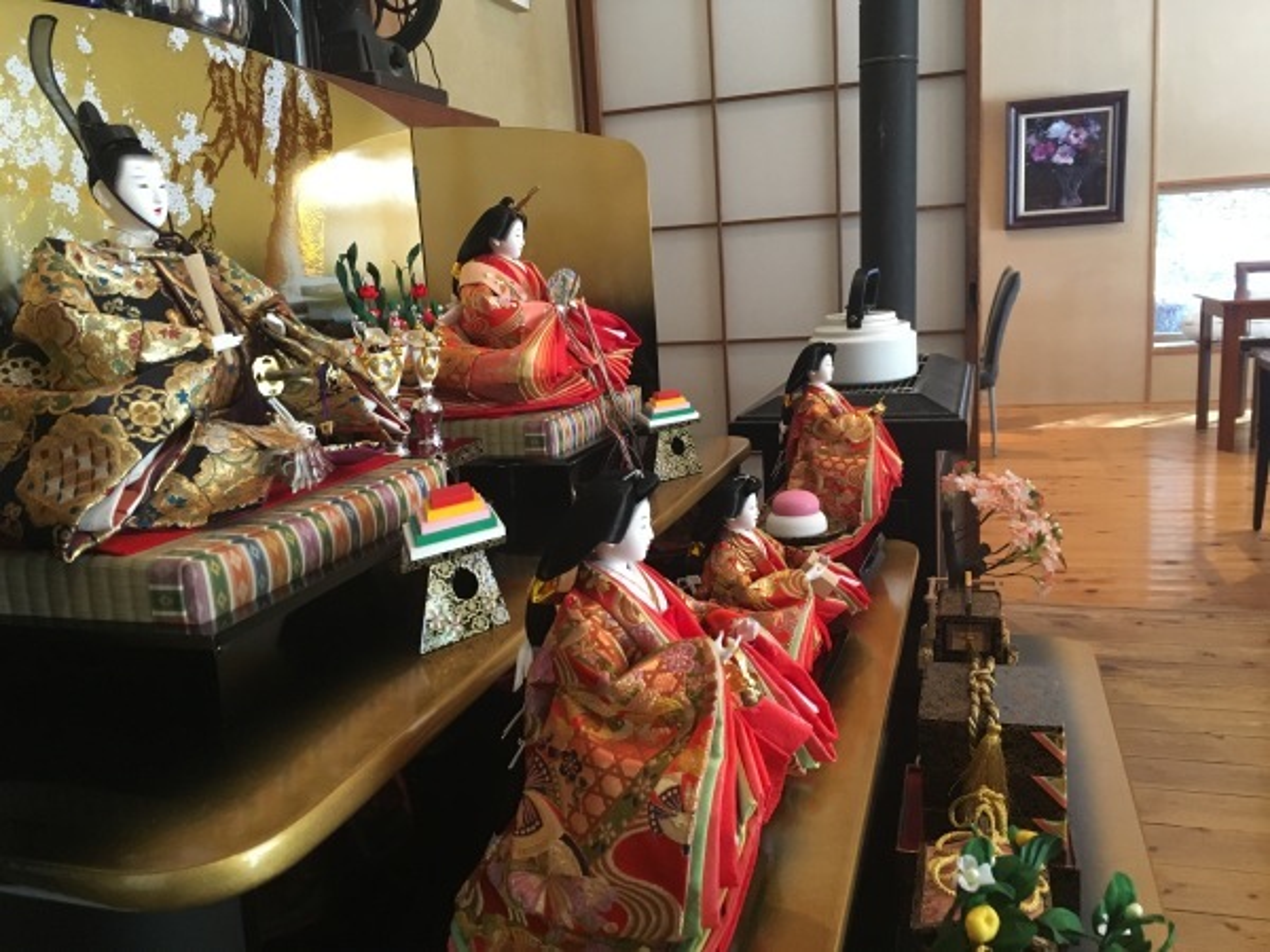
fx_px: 1064
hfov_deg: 61.7
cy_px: 476
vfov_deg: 48.2
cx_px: 635
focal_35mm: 29
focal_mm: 4.15
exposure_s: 1/20
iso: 200
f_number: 2.2
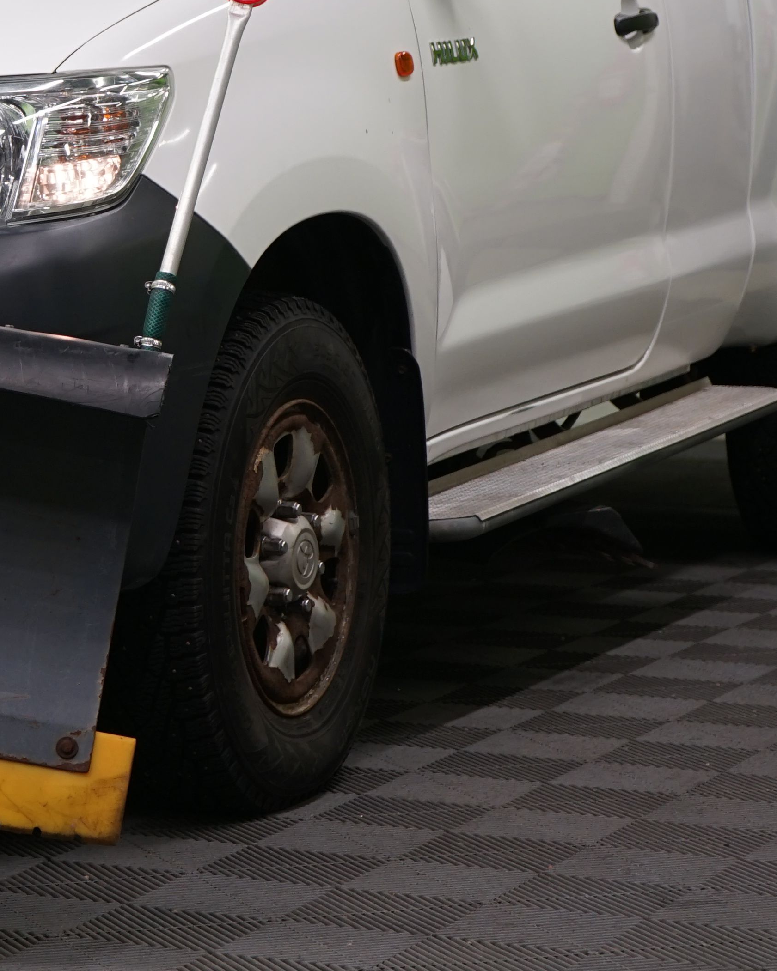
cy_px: 202
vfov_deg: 13.5
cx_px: -152
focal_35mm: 142
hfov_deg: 10.7
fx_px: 4083
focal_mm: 53
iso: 400
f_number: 5.6
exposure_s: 1/50
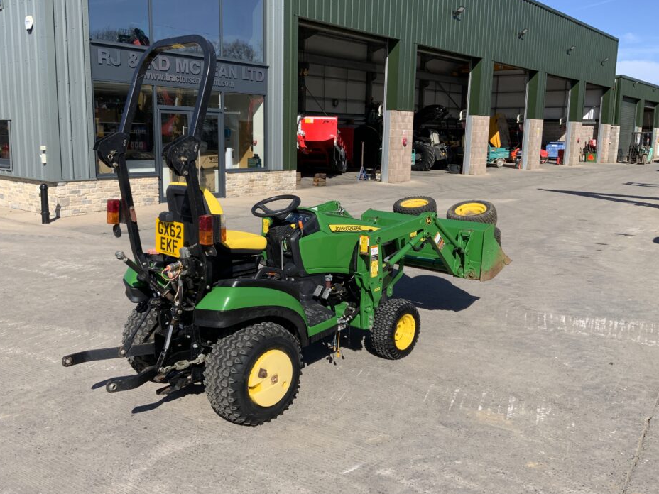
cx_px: 320
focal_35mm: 32
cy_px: 232
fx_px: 609
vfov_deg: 44.1
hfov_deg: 56.8
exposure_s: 1/1848
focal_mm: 3
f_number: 1.8
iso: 16
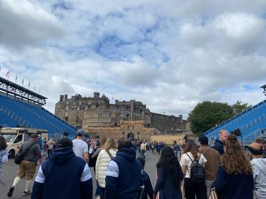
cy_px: 100
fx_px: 200
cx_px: 133
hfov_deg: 67.3
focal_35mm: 26
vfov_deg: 53.1
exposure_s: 1/3610
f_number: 1.8
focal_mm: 4.25
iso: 32
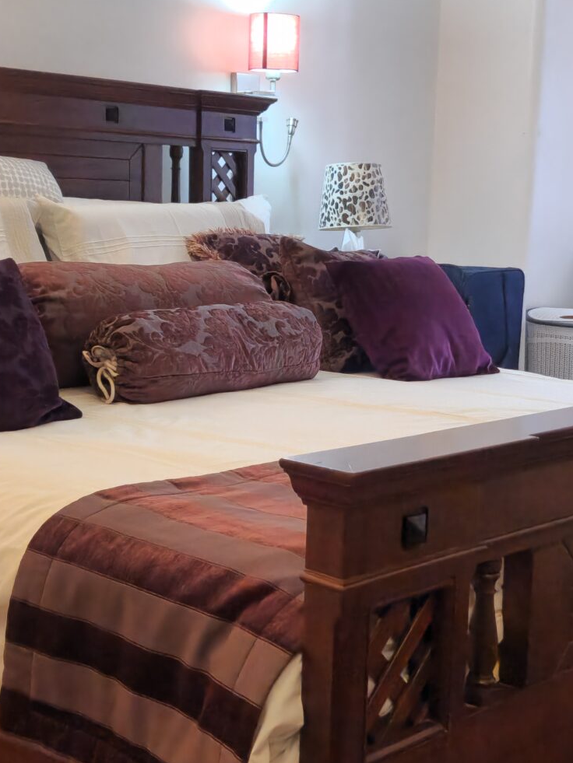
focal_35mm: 60
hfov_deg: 24.4
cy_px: 418
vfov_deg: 32.2
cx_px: 301
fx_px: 1324
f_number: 1.8
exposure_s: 1/50
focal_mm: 5.4
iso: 320
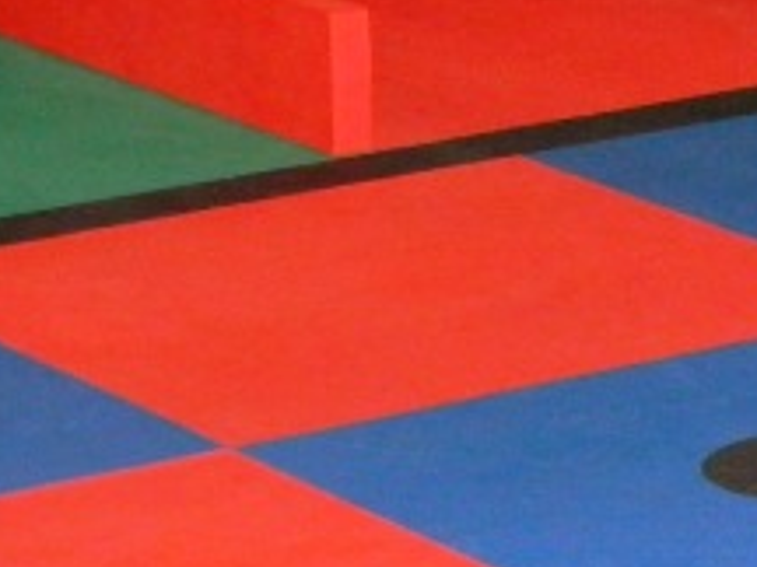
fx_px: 5423
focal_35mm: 248
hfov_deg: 7.9
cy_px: 70
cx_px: 1083
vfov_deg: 6.0
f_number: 4.3
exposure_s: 1/30
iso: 326
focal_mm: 12.2
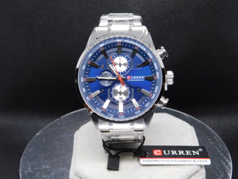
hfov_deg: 29.4
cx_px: 119
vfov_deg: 22.3
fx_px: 454
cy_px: 90
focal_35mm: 66
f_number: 4.2
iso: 160
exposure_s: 1/30
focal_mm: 11.7
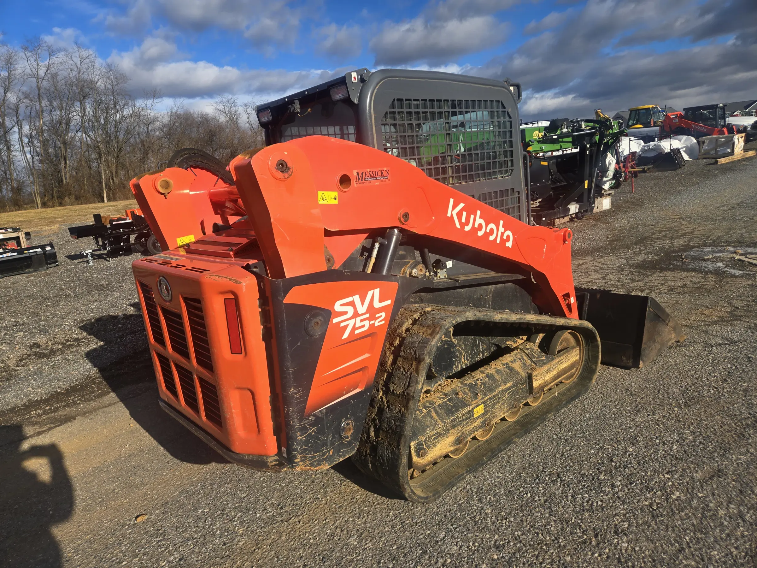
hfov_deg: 73.9
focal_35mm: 23
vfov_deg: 58.9
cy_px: 284
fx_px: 503
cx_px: 378
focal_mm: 5.4
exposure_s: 1/2600
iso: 25
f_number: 1.8
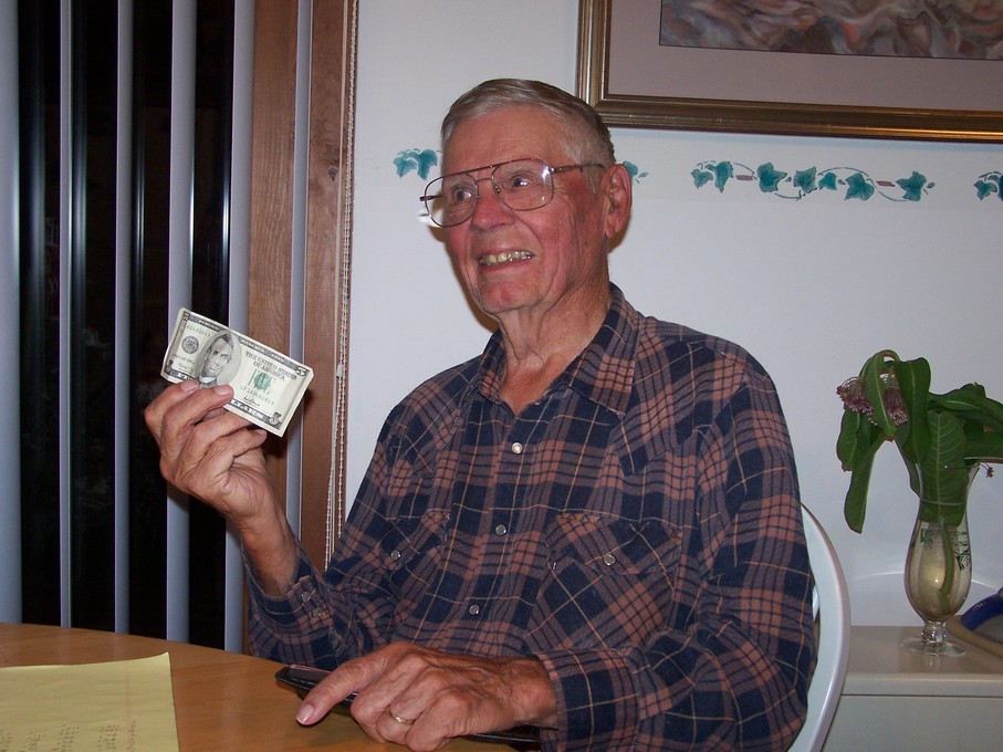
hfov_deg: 43.9
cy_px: 376
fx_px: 1246
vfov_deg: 33.6
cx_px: 502
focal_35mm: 43
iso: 140
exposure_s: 1/60
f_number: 2.9
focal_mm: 7.1
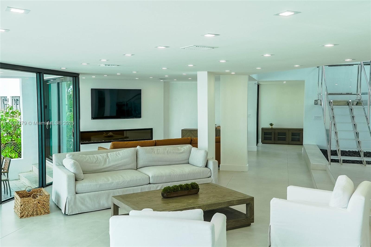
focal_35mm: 36
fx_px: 371
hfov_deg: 53.1
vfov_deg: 36.9
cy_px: 124
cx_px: 186
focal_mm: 24
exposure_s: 1/400
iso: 640
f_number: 5.6
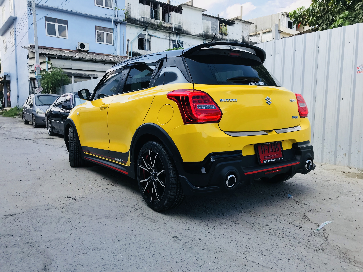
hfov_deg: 63.4
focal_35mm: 28
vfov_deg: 49.7
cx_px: 182
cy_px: 136
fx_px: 294
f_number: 1.8
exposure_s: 1/476
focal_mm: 3.99
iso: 20
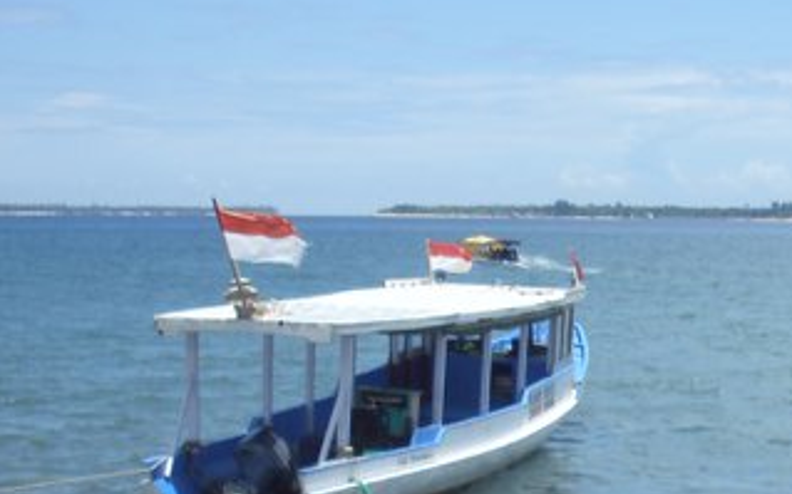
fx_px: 2179
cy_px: 467
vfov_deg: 12.8
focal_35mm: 101
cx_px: 670
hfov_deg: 20.3
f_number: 8
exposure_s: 1/320
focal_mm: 6.2
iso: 100
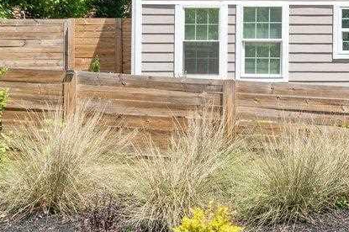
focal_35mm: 79
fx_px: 765
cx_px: 477
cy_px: 107
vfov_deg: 17.2
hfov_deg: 22.4
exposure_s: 1/400
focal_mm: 16
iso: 250
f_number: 9
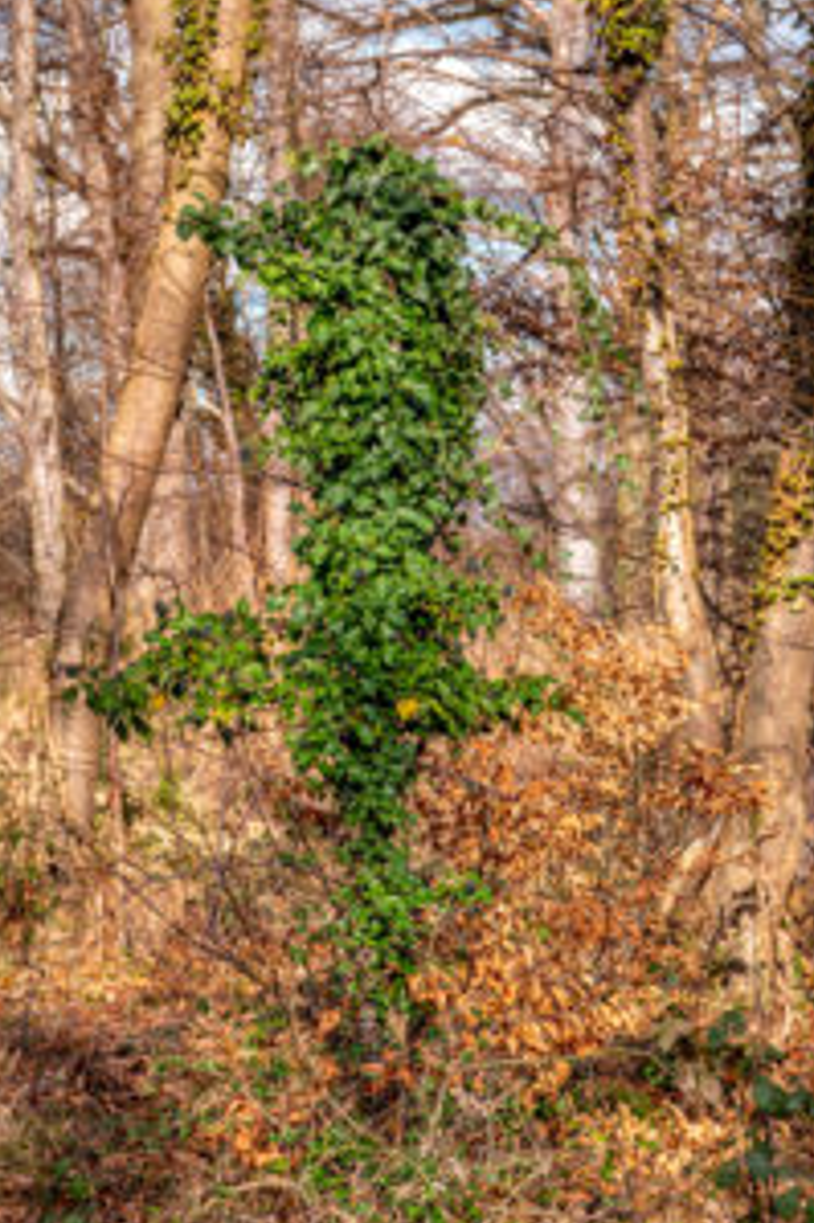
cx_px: 378
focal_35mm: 154
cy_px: 421
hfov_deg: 8.9
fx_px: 5229
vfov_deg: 13.3
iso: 100
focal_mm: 42.08
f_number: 4
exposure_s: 1/400
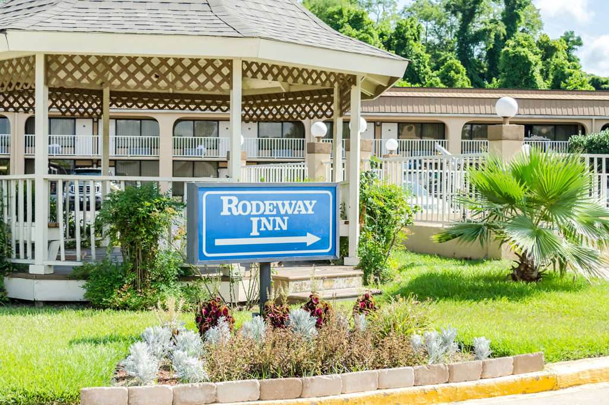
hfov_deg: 36.9
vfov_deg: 25.0
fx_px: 913
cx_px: 304
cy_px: 202
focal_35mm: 54
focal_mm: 36
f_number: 5
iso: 400
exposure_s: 1/4000
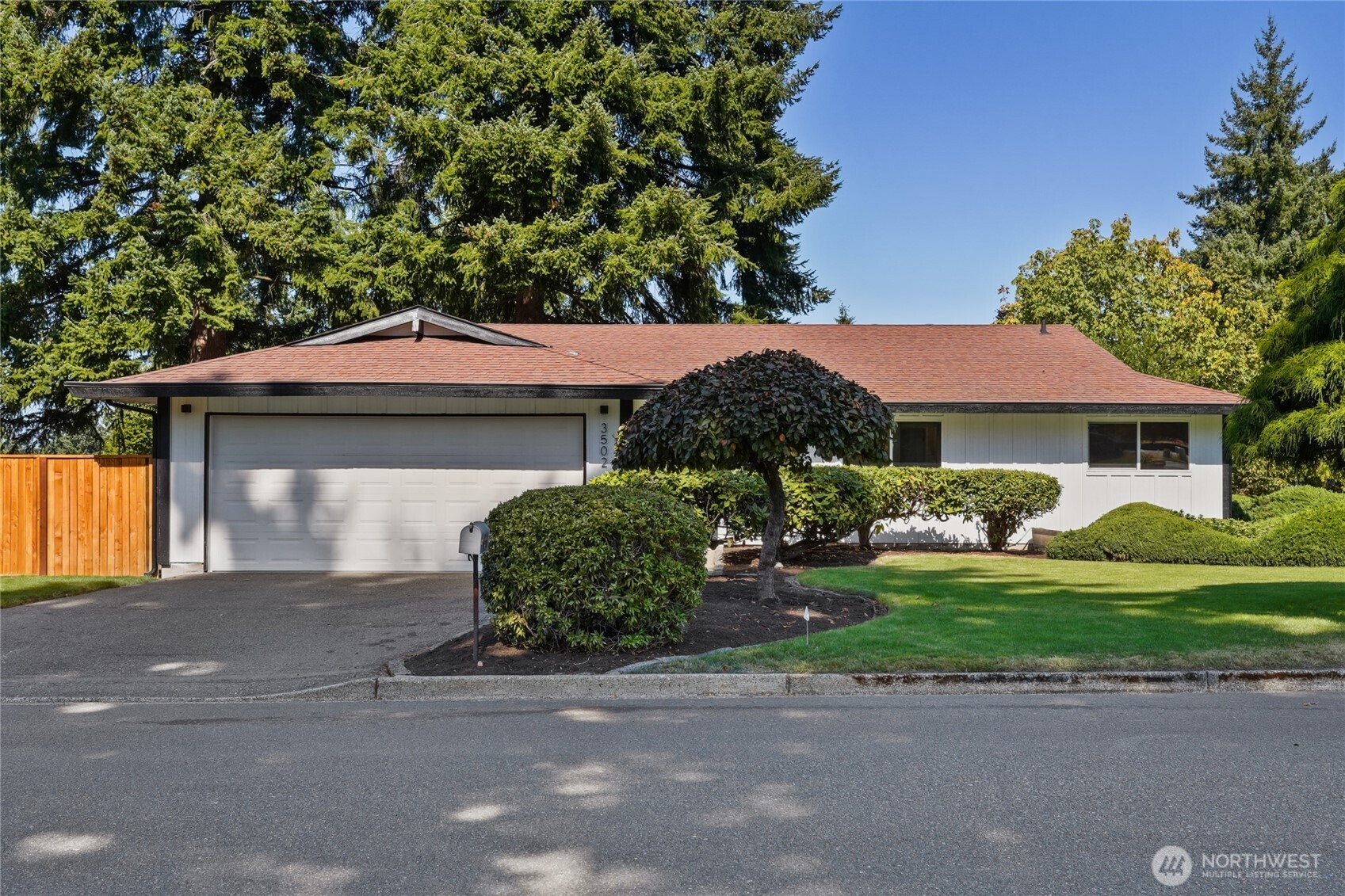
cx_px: 672
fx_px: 1569
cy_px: 448
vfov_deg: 31.9
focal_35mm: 42
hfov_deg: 46.4
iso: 400
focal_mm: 28
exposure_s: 1/60
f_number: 8
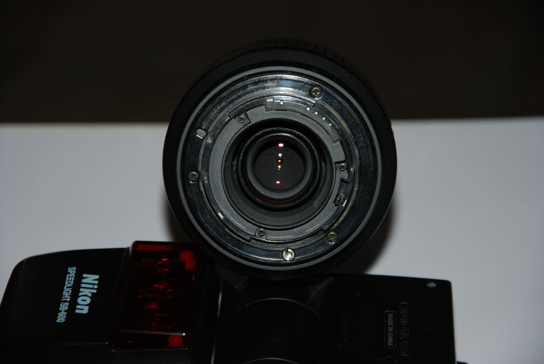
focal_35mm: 158
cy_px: 182
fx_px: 2382
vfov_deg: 8.7
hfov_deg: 13.0
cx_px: 272
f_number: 5.6
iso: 100
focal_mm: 105
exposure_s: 1/60
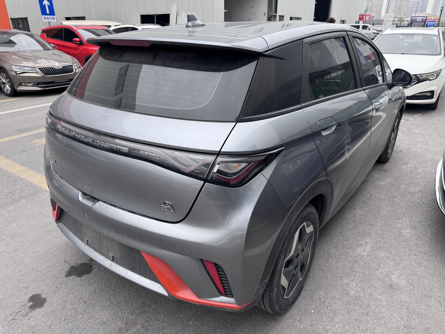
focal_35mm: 24
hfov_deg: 71.6
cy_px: 167
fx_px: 309
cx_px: 222
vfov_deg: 56.8
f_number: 1.78
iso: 80
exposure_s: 1/436
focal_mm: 6.76
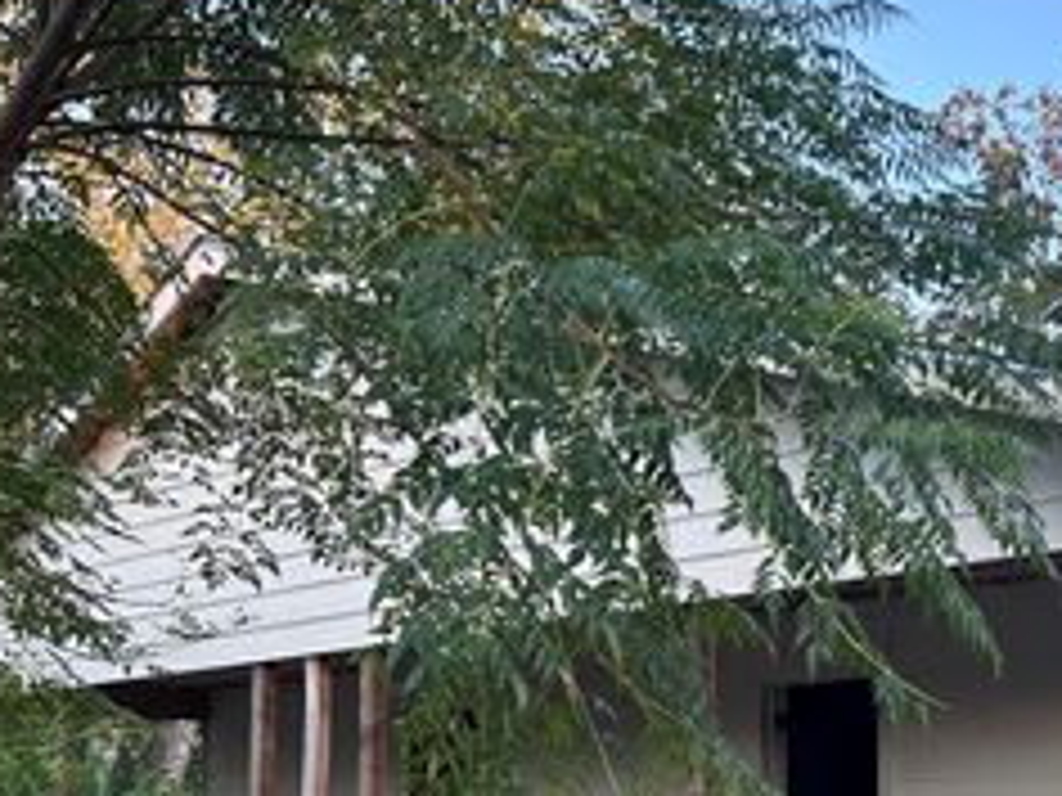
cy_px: 776
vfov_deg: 25.4
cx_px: 878
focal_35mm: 55
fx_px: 1687
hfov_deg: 33.7
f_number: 1.5
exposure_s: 1/130
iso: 40
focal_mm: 5.7
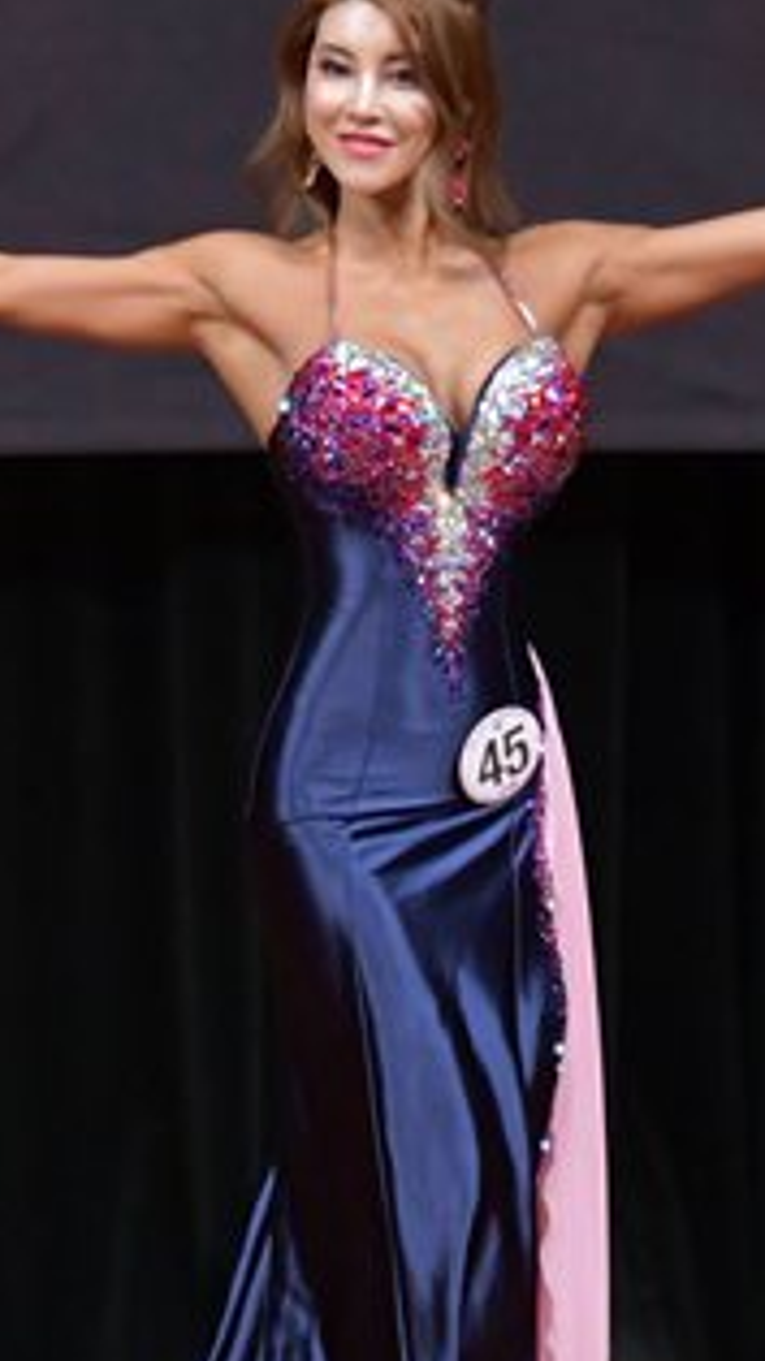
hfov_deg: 1.7
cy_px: 864
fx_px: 25119
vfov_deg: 3.1
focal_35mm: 696
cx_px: 344
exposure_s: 1/400
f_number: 5.6
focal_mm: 180
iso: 4000
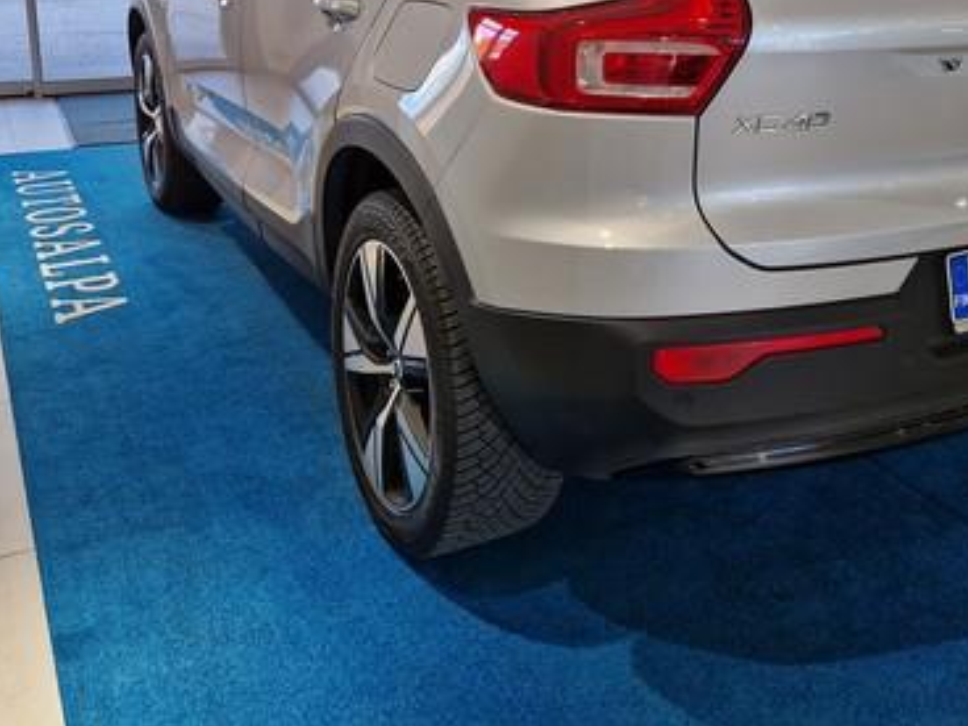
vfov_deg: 34.8
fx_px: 1119
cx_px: 731
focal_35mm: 40
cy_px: 139
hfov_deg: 45.1
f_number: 1.8
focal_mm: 5.4
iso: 80
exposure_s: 1/180
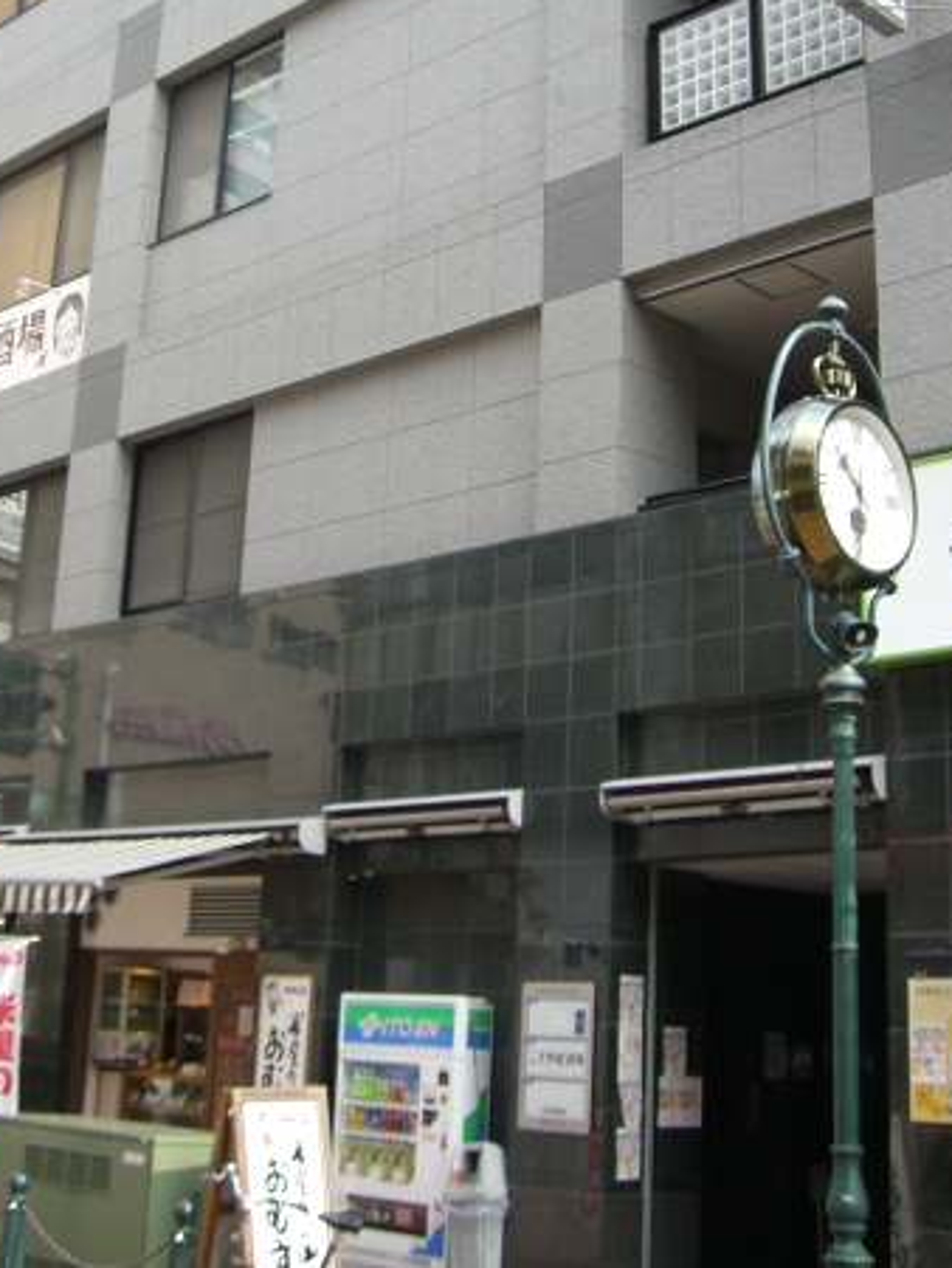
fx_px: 1978
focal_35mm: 54
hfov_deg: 27.0
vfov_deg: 35.0
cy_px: 378
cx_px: 363
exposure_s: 1/320
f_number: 2.7
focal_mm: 6.2
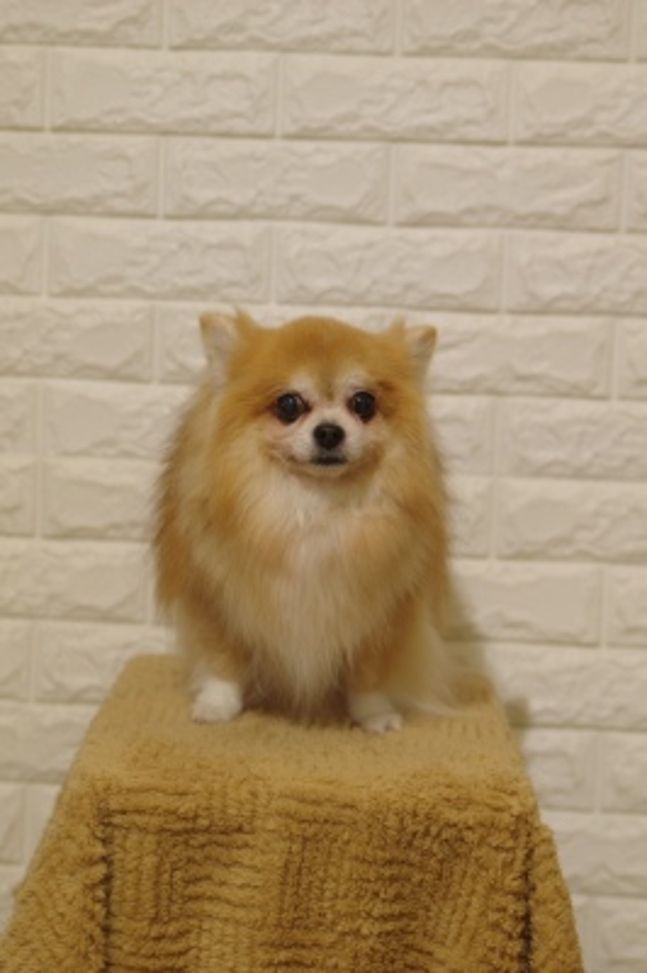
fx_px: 2214
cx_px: 324
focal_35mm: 82
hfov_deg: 16.6
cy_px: 486
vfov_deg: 24.8
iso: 500
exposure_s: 1/200
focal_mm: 55
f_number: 3.5
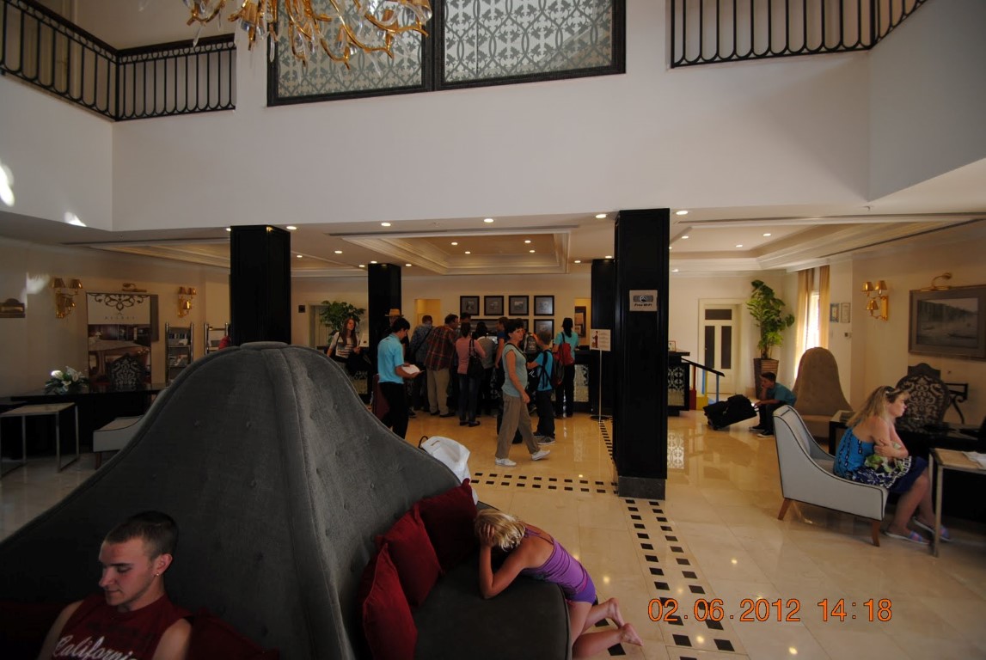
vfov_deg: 77.5
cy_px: 330
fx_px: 411
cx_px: 493
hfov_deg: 100.3
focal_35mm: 15
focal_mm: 10
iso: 200
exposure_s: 1/60
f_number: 3.5
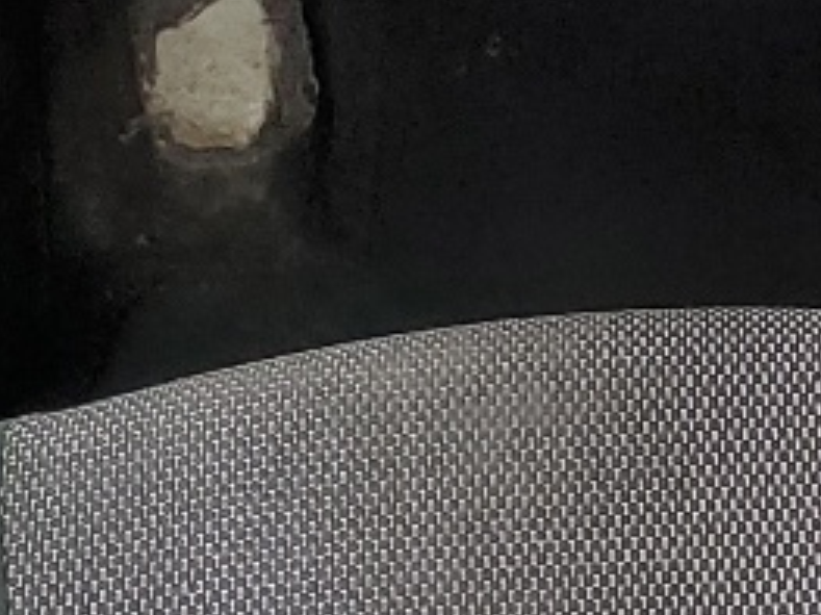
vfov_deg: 9.4
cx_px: 1442
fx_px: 3746
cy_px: 162
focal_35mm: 158
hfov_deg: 11.6
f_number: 1.5
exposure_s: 1/120
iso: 77
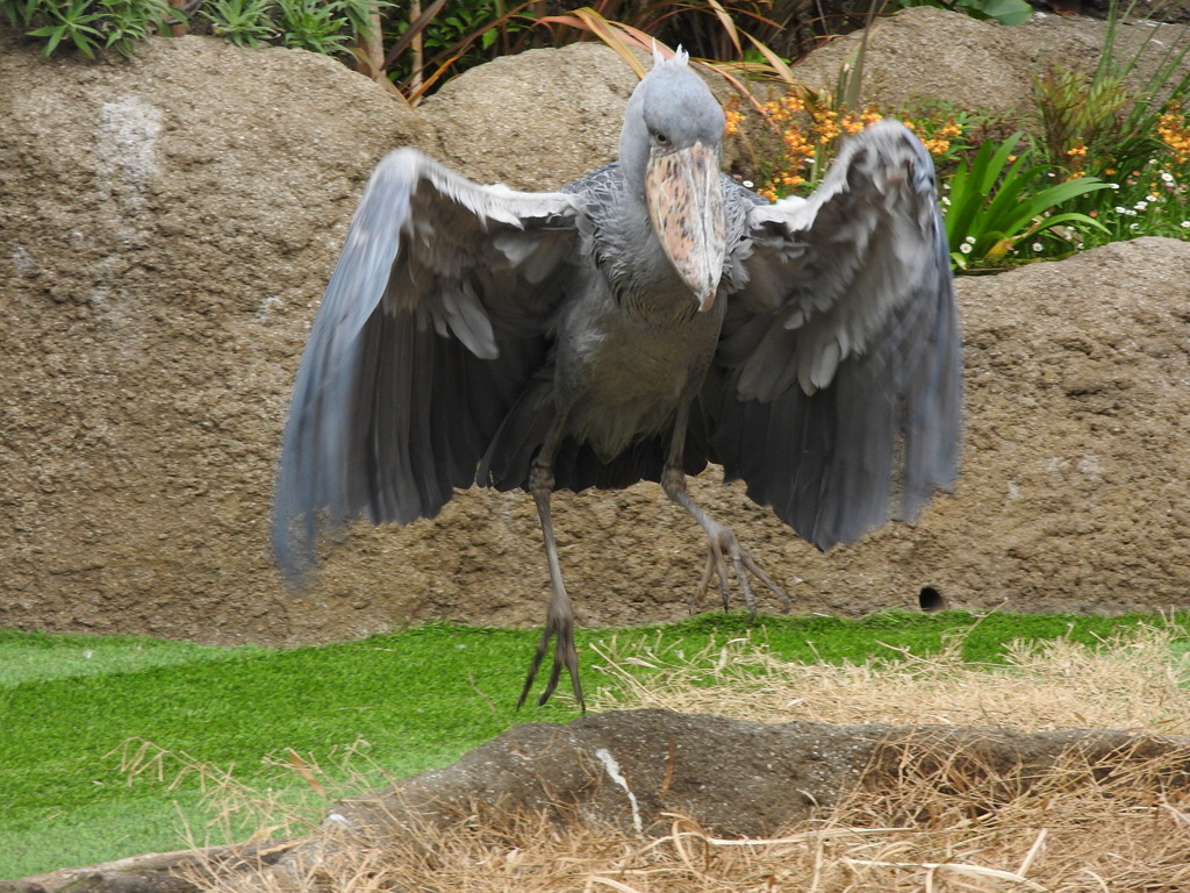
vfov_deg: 8.2
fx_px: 6188
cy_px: 446
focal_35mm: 180
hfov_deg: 11.0
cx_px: 595
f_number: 5.3
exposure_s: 1/250
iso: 250
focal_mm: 32.2
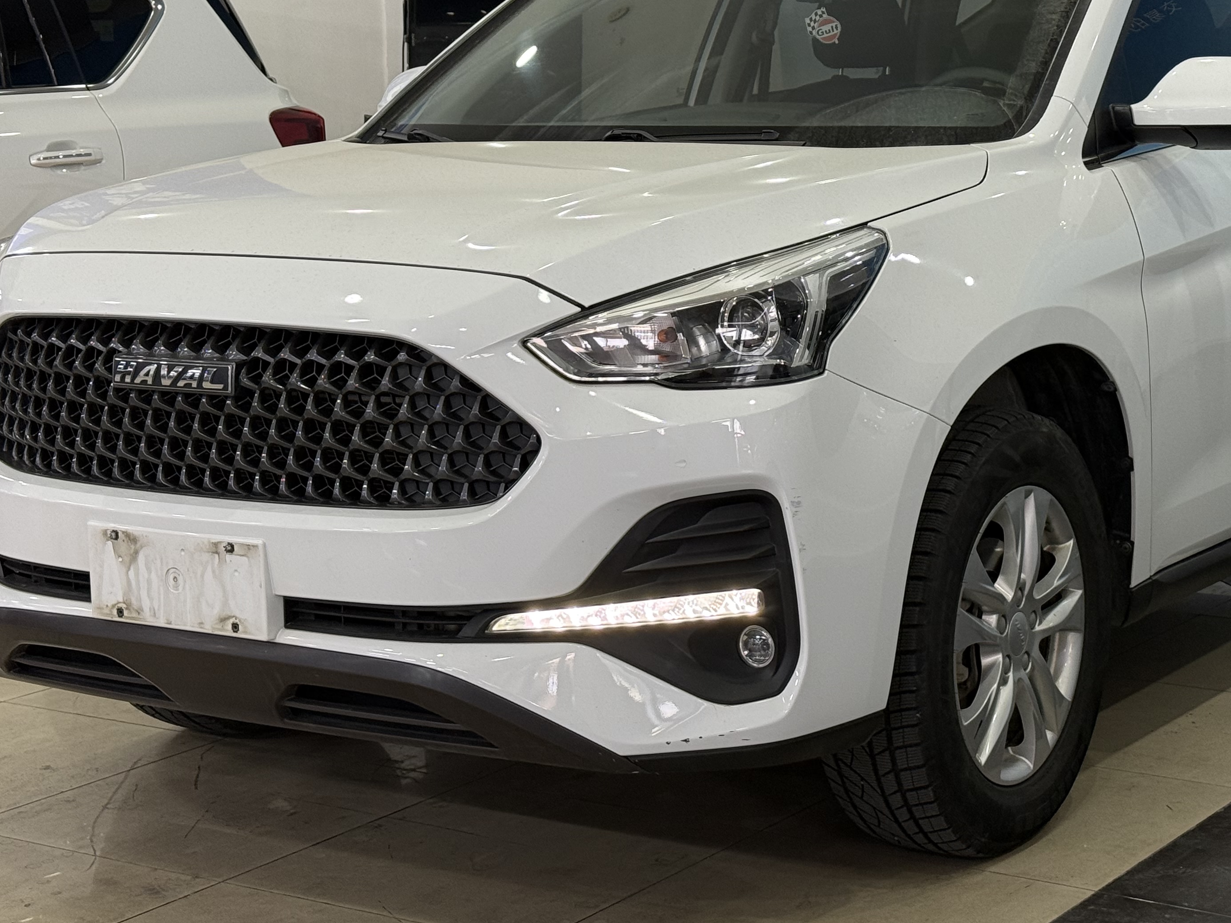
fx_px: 2489
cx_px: 783
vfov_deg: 20.9
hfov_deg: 27.7
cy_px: 258
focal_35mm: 70
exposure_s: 1/50
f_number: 1.78
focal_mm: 6.76
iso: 80
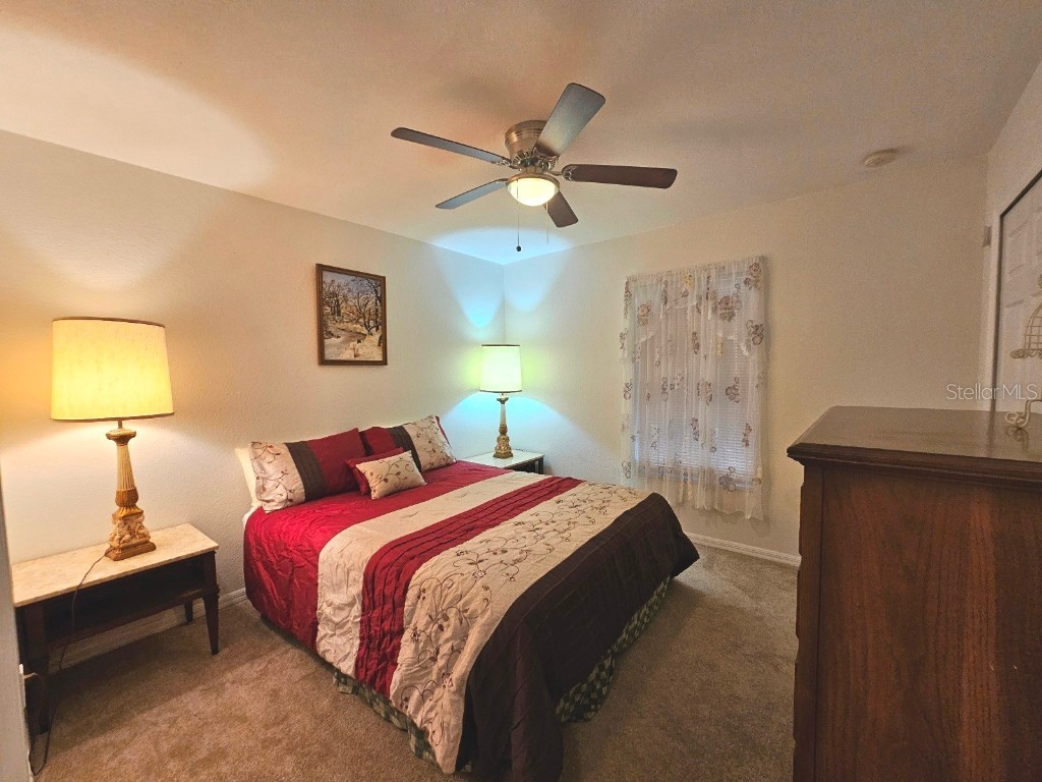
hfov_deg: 106.2
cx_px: 521
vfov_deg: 89.9
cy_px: 391
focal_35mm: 13
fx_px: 391
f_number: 2.2
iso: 250
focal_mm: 2.2
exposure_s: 1/60.2
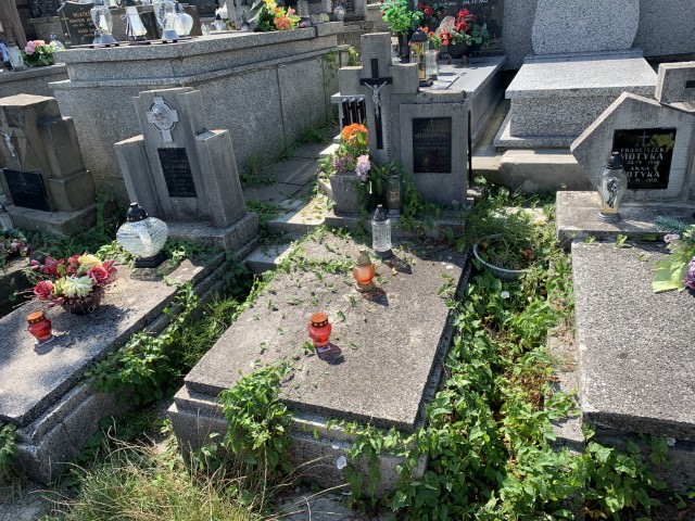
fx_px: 522
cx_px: 348
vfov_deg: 53.1
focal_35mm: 26
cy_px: 260
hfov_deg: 67.3
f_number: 1.8
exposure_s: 1/991
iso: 25
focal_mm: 4.25
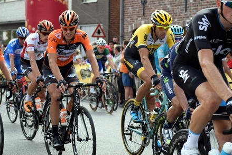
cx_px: 137
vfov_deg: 10.8
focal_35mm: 127
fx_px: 819
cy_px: 90
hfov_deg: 16.1
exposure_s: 1/1250
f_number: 4.5
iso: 400
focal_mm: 62
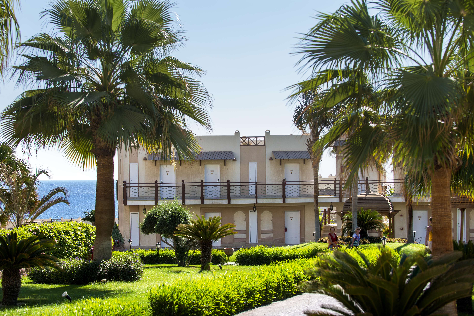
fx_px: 922
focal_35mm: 70
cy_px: 158
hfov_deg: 28.8
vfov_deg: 19.5
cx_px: 237
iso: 100
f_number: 5.6
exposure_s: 1/640
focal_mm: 70
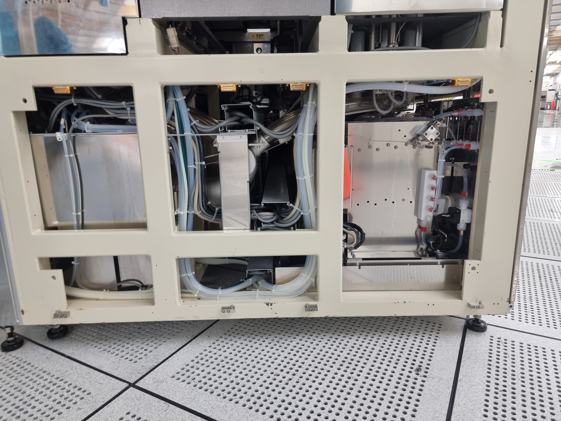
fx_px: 389
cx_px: 280
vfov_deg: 56.8
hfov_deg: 71.6
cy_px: 210
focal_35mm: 24
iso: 160
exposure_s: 1/40
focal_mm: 6.7
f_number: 1.8
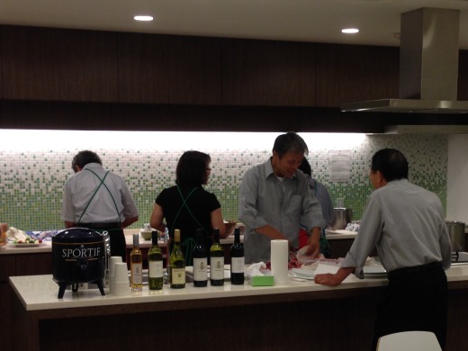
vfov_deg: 22.4
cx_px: 289
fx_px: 879
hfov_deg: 29.7
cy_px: 250
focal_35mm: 65
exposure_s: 1/24
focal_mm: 4.12
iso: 50
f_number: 2.4
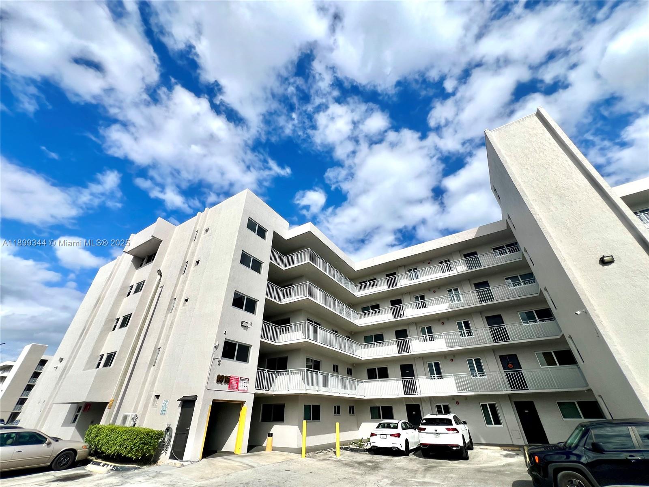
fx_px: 244
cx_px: 324
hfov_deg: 106.2
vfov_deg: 89.9
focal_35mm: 13
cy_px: 244
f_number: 1.8
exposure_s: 1/3040
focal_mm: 1.57
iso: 32
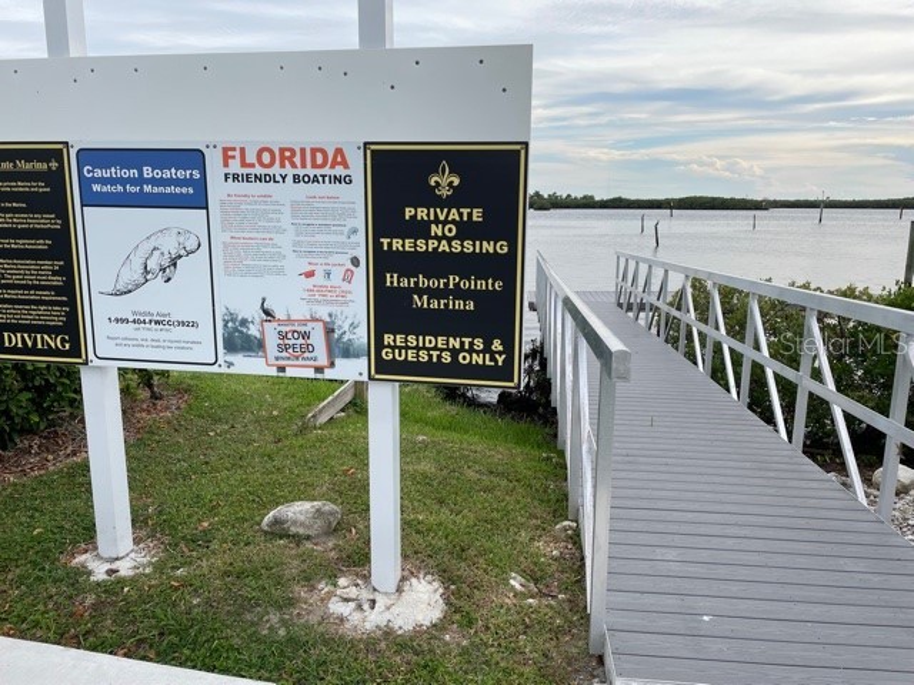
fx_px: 687
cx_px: 457
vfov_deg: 53.1
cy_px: 342
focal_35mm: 26
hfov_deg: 67.3
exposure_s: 1/1575
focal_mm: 4.2
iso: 32
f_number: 1.6
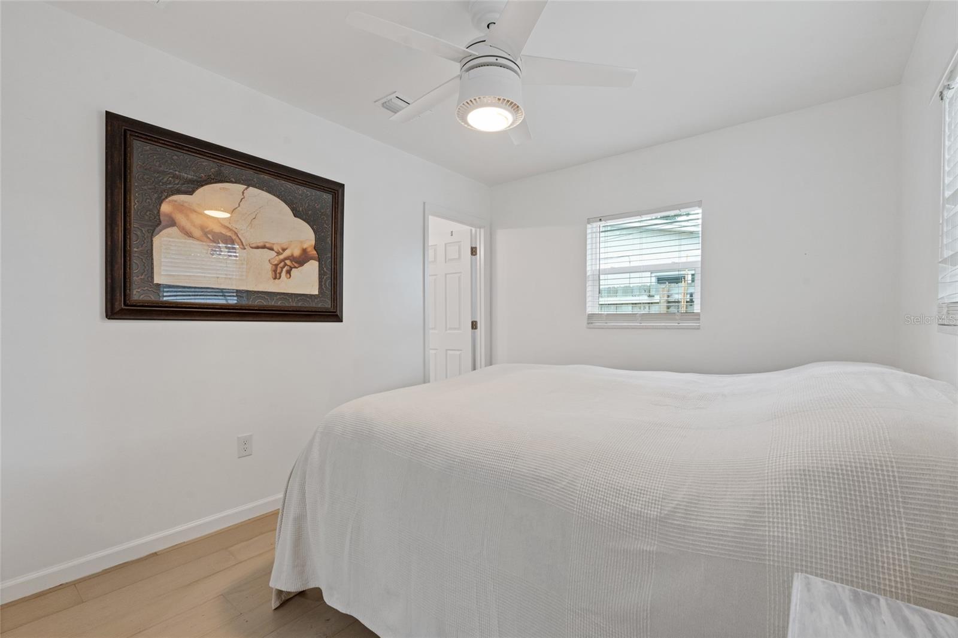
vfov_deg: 72.0
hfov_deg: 95.0
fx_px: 439
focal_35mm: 16
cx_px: 479
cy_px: 319
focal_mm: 16.5
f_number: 9
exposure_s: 1/13
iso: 250
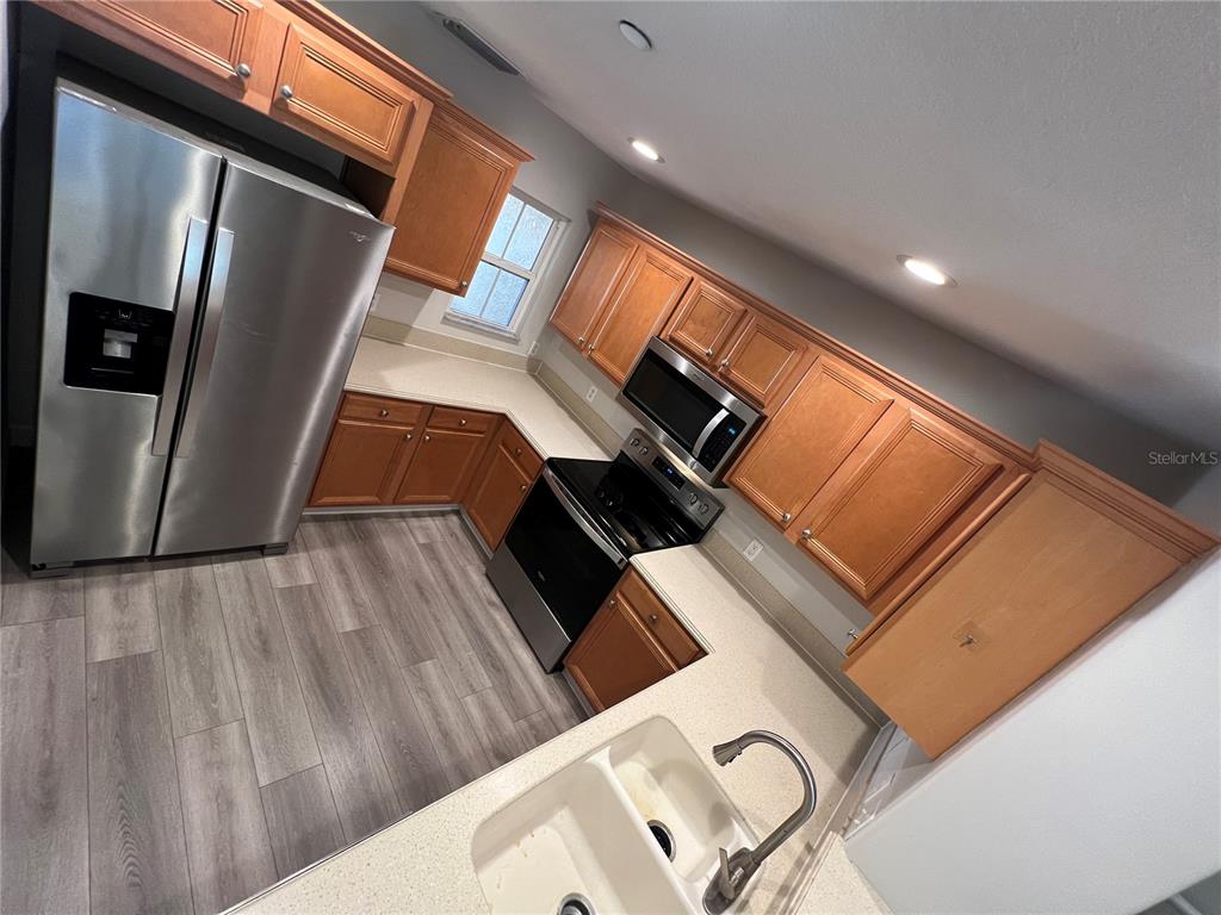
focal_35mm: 13
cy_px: 458
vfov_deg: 89.9
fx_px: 459
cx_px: 610
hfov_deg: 106.2
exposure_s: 1/67
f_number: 1.8
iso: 250
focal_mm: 1.57
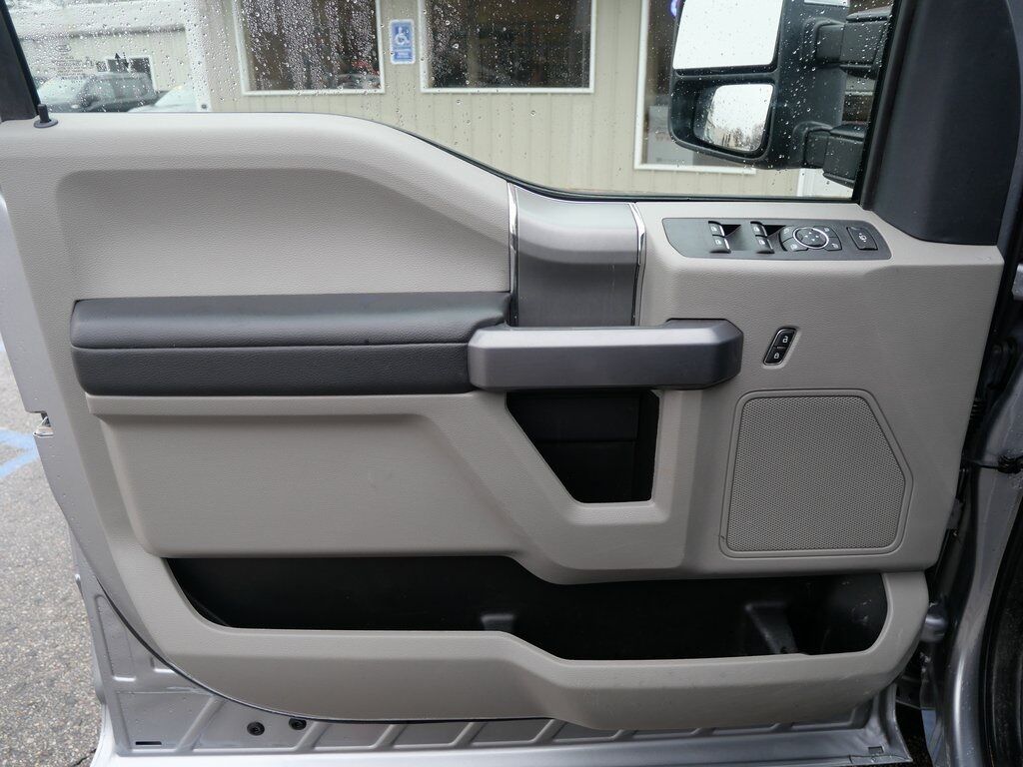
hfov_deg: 71.6
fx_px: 709
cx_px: 512
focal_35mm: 24
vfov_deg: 56.8
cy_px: 384
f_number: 3.5
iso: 200
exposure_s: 1/80
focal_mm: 12
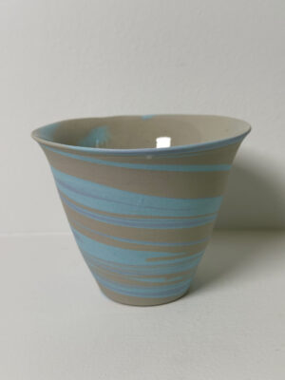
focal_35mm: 48
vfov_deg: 39.7
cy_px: 190
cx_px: 142
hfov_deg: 30.3
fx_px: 527
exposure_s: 1/153
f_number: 1.78
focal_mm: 6.86
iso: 64
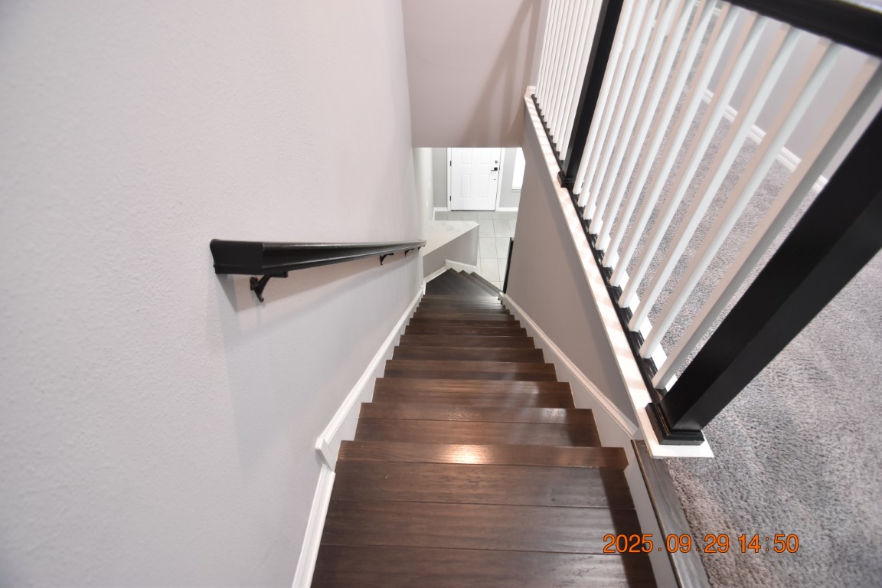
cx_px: 441
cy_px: 294
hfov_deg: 100.4
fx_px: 367
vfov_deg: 77.3
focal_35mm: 15
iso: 800
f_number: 3.5
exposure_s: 1/15
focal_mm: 10
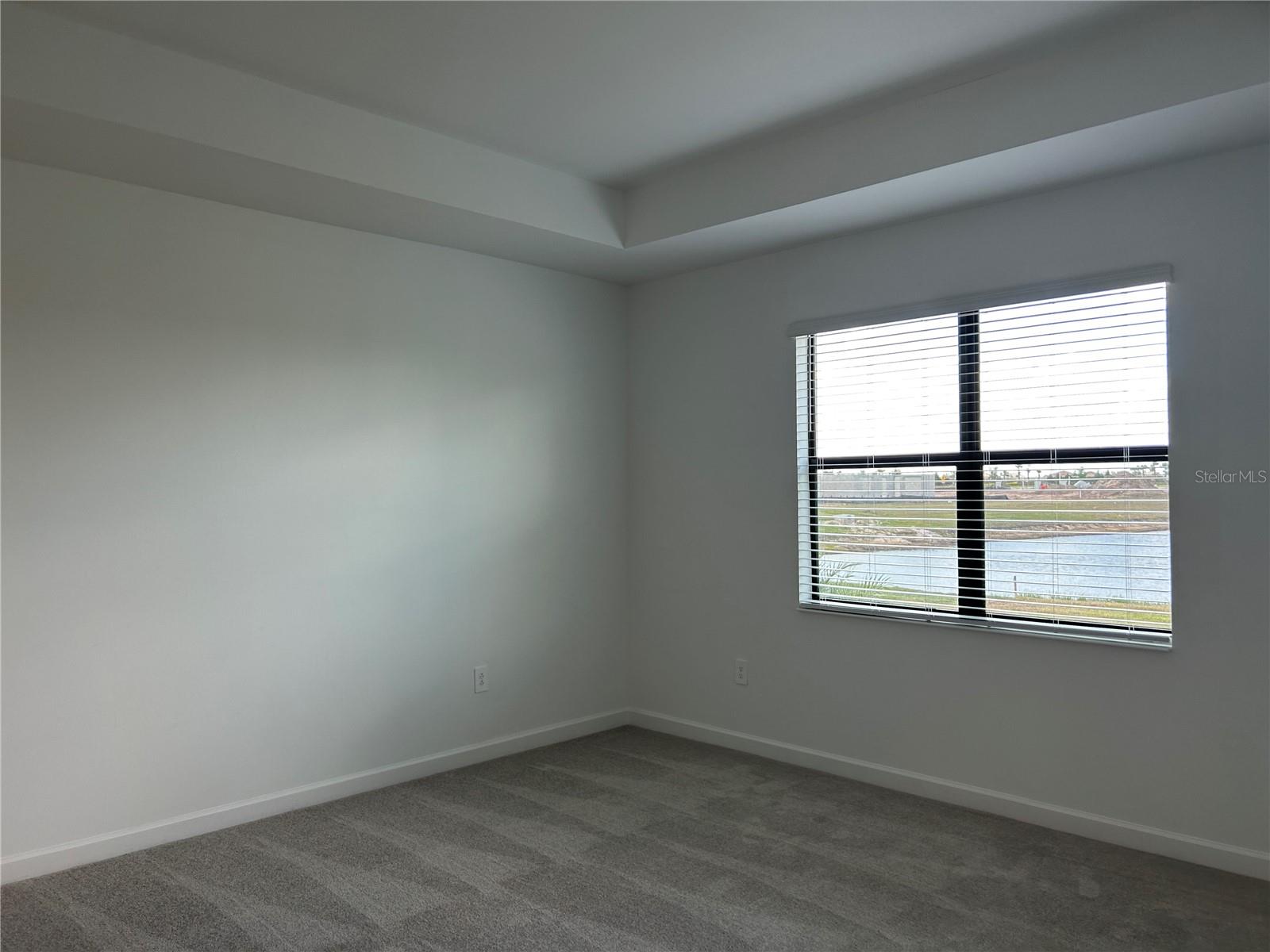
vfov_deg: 53.1
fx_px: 954
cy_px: 476
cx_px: 635
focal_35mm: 26
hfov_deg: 67.3
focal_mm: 5.7
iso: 40
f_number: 1.5
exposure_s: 1/162
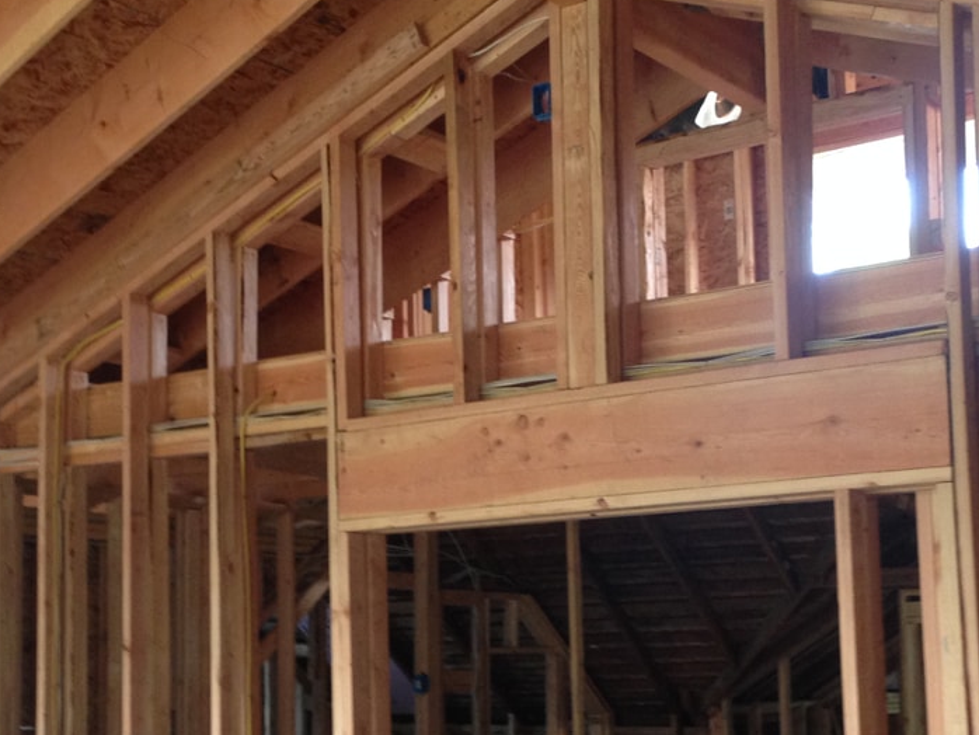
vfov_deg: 23.2
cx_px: 356
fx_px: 1782
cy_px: 501
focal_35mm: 63
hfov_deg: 30.6
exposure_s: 1/20
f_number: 2.4
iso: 160
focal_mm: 4.12
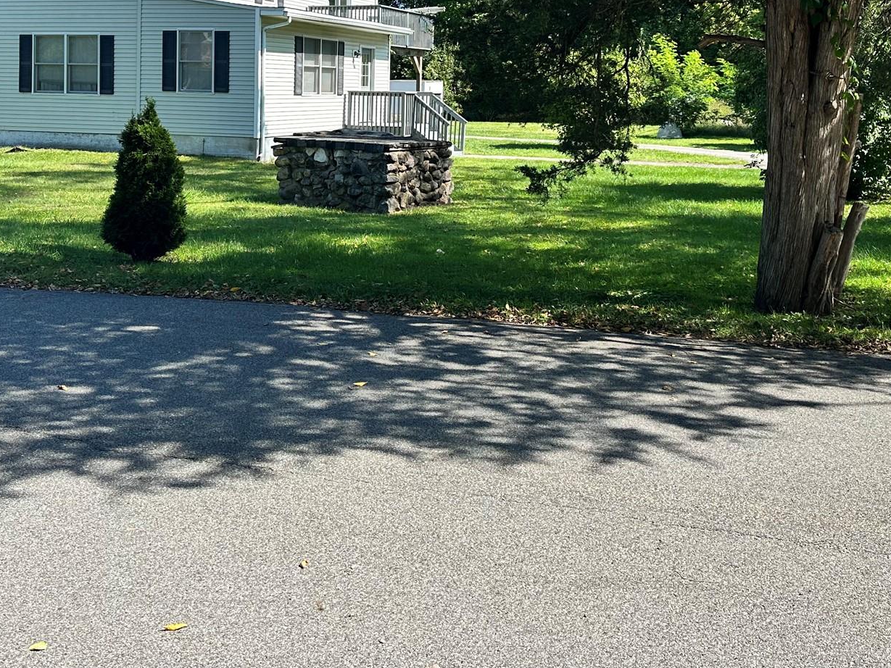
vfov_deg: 34.6
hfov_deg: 46.8
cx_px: 471
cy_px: 114
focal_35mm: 40
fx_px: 1030
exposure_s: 1/1880
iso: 80
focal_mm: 6.86
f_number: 1.78
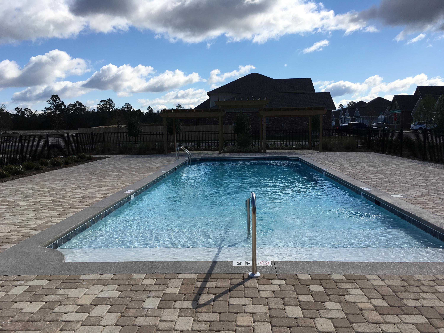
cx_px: 222
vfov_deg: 48.2
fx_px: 372
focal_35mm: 29
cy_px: 166
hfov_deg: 61.7
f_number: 2.2
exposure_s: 1/2653
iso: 25
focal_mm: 4.15
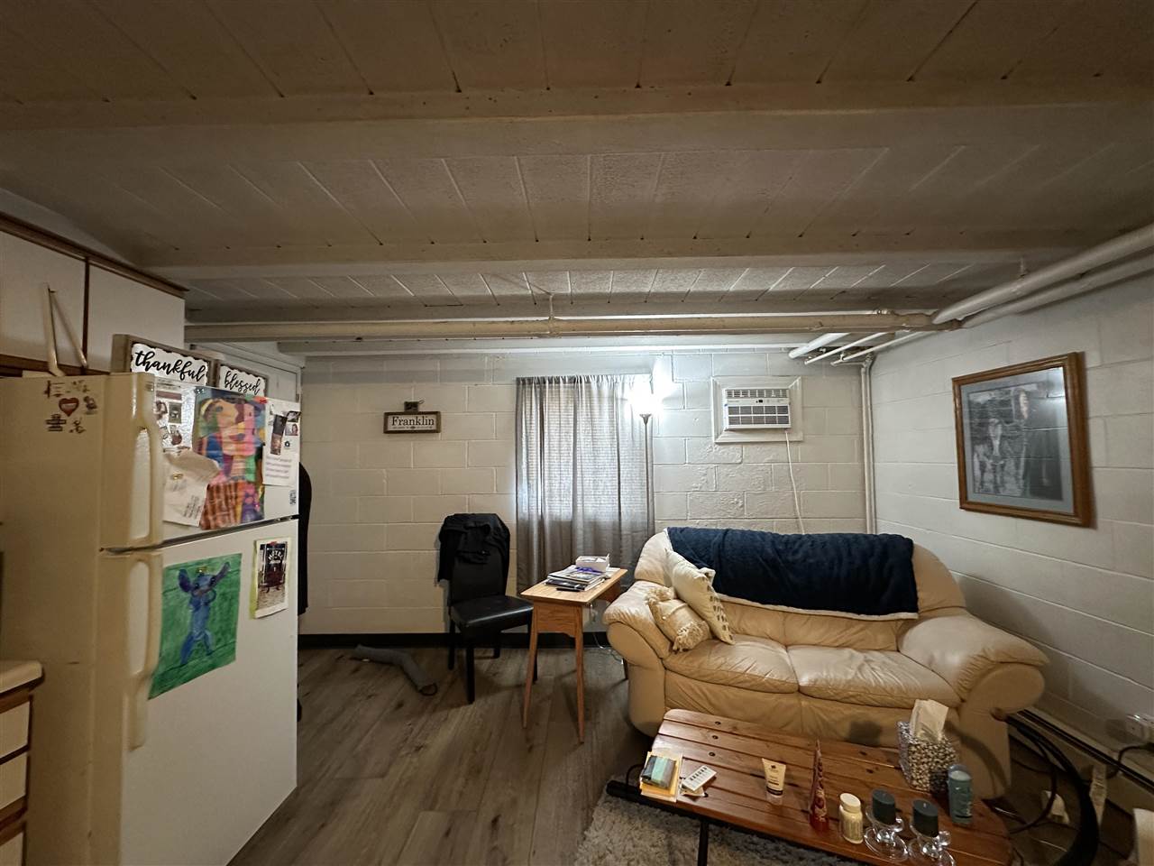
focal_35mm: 14
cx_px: 577
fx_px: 467
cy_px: 433
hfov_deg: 102.1
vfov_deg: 85.7
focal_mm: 2.22
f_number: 2.2
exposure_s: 1/60
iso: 500
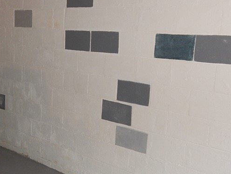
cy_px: 146
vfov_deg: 20.7
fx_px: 467
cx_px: 45
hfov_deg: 27.2
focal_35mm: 70
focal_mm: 6.1
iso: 250
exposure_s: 1/30
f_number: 3.3
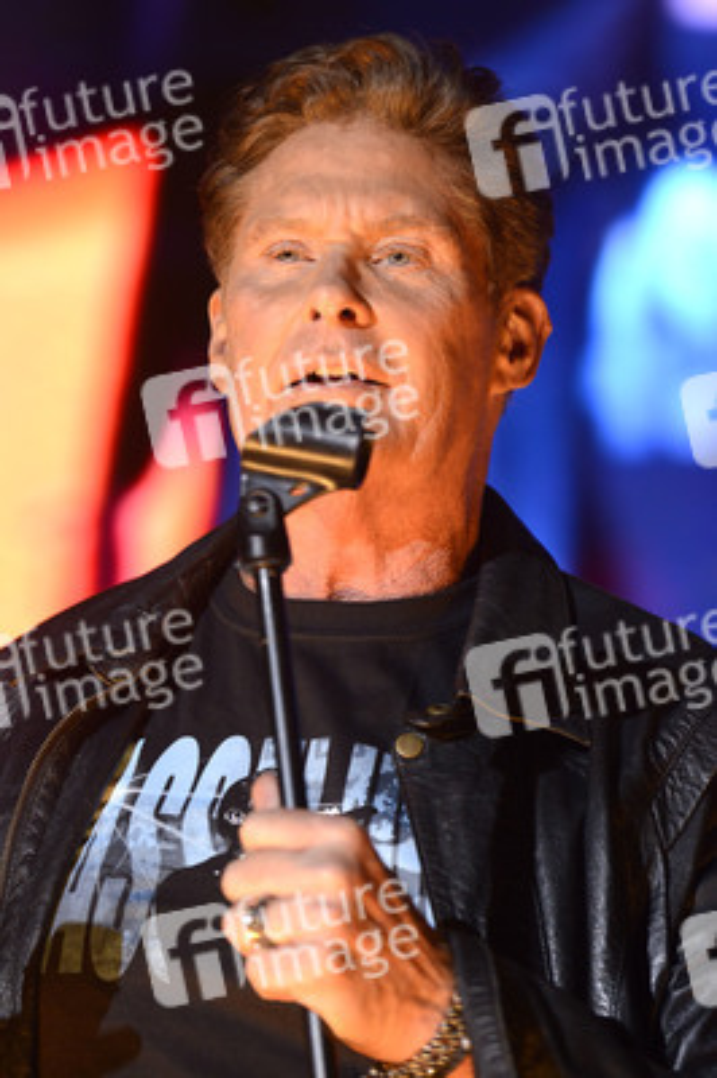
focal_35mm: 180
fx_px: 5386
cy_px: 539
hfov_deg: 7.6
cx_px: 358
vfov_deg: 11.4
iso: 2500
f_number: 5
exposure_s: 1/320
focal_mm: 180
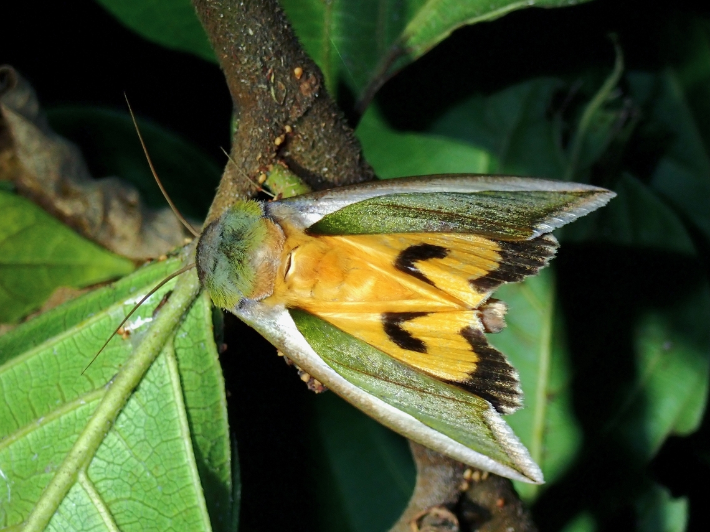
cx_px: 355
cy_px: 266
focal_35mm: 100
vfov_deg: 14.8
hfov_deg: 19.6
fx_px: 2051
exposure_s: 1/250
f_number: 6.3
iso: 200
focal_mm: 18
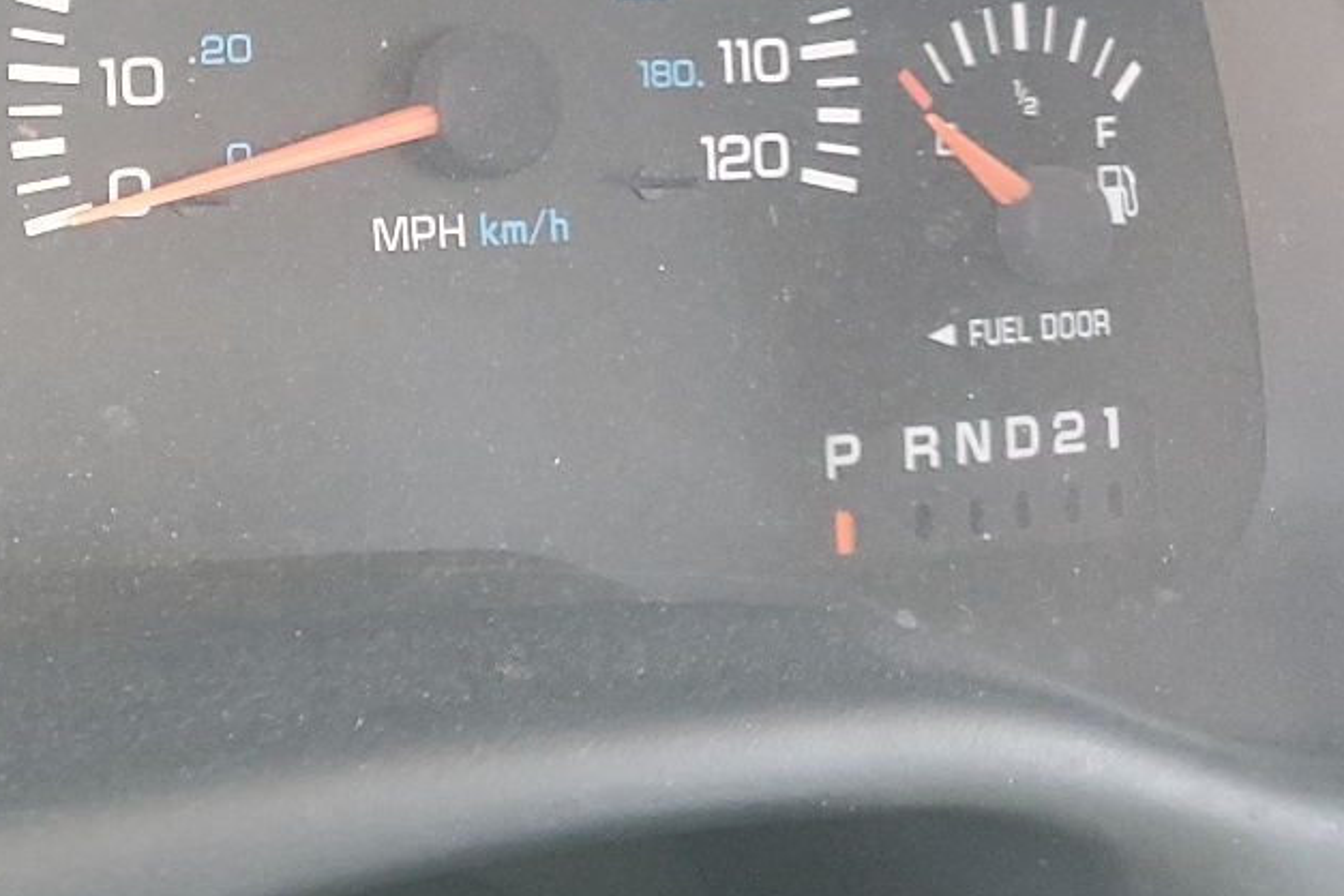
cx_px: -302
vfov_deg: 19.3
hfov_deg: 25.9
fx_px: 2576
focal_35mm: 69
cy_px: 62
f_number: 1.5
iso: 186
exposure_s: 1/60.2
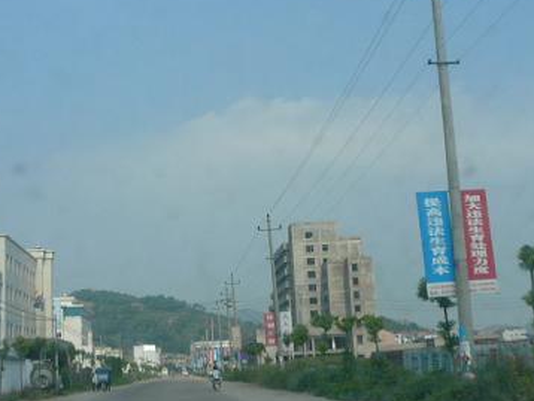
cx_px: 191
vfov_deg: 24.4
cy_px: 168
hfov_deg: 32.0
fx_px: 926
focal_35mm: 60
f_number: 8
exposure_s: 1/250
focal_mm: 4.6
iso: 100
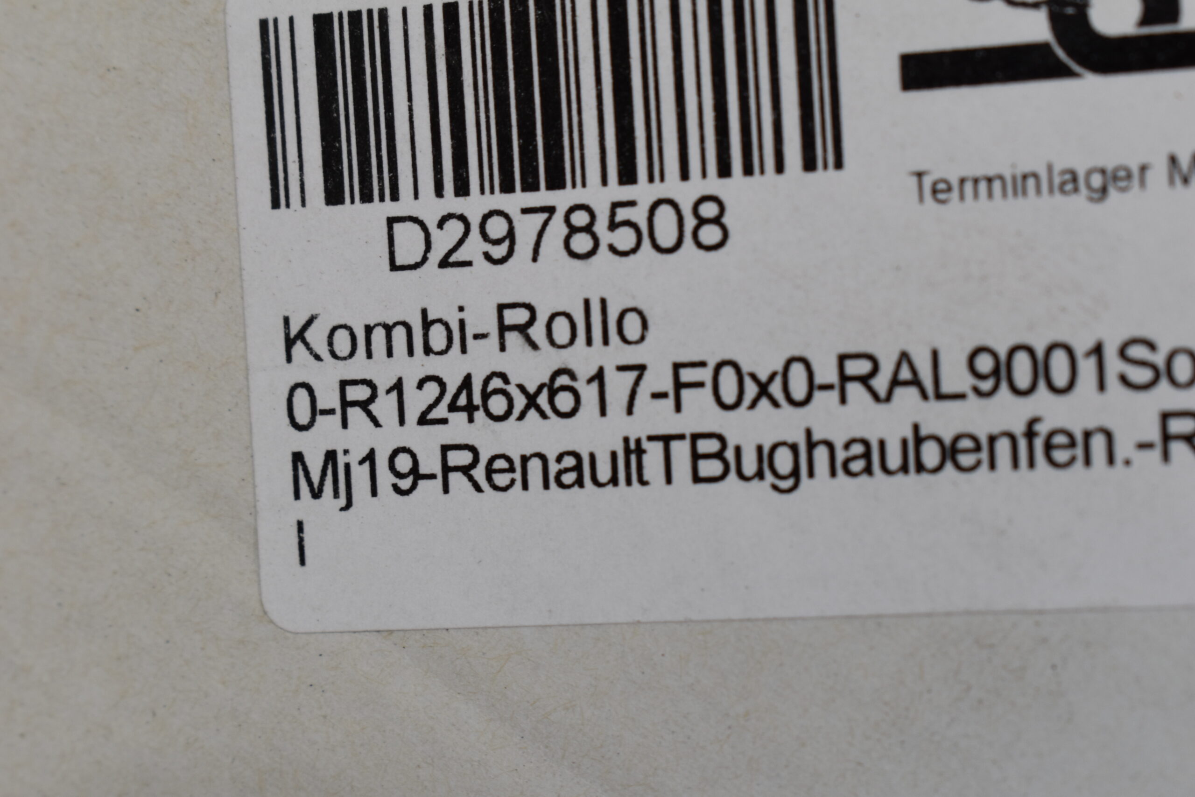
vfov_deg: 16.6
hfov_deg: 24.6
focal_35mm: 82
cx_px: 598
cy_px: 398
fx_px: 2738
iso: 250
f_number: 8
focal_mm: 55
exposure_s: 1/60
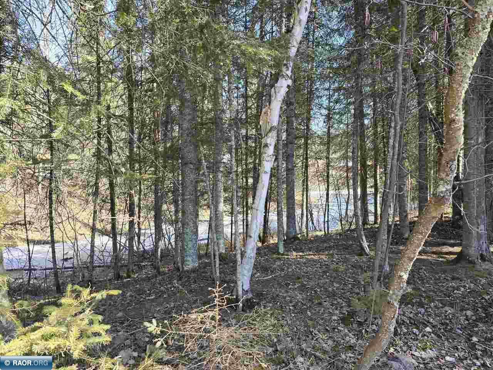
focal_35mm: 23
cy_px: 185
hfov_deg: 73.9
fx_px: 328
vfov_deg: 58.9
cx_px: 246
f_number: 1.7
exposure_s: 1/180
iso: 32
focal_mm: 6.3
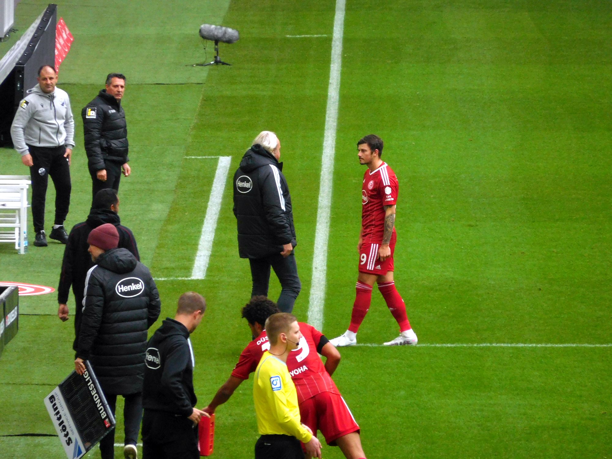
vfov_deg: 3.0
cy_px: 230
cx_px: 306
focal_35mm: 500
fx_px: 8840
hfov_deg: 4.0
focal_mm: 90
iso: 400
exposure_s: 1/160
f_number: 6.5
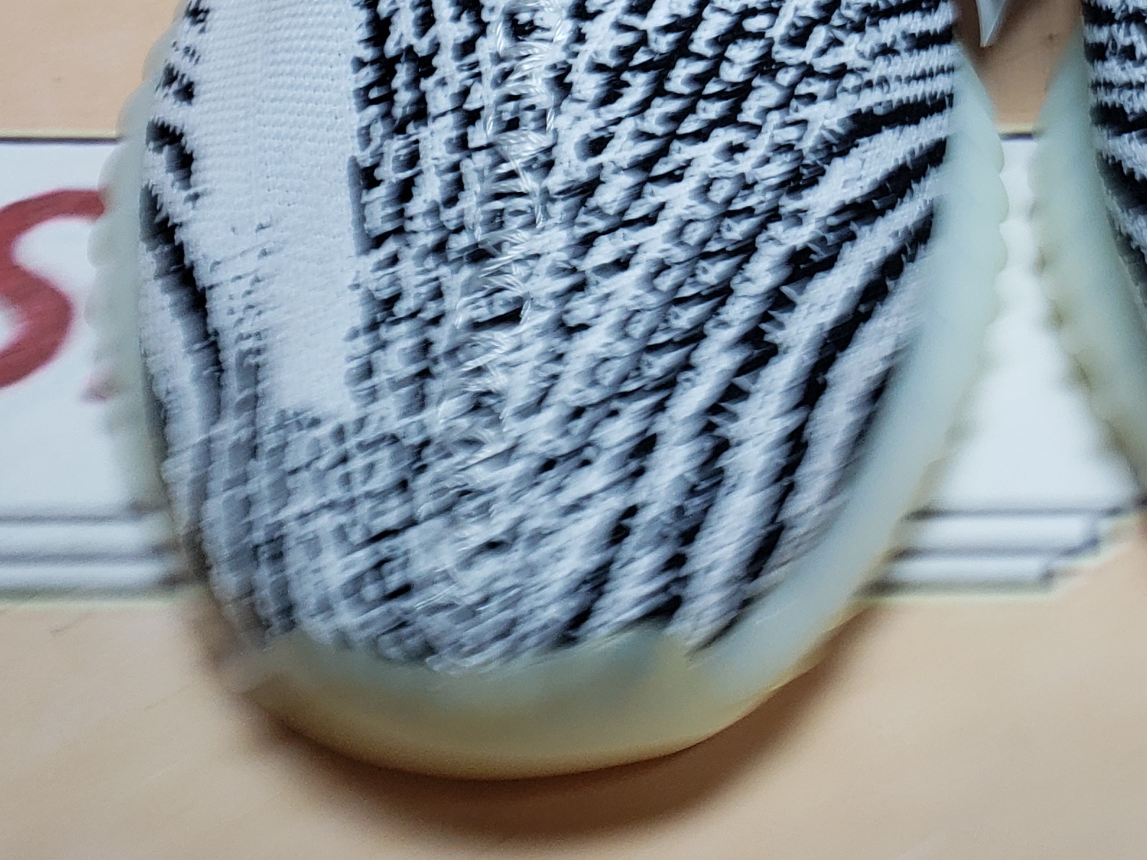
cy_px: -189
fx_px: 2187
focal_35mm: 66
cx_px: 1101
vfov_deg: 20.7
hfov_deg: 27.9
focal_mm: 4.3
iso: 50
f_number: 2.4
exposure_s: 1/298
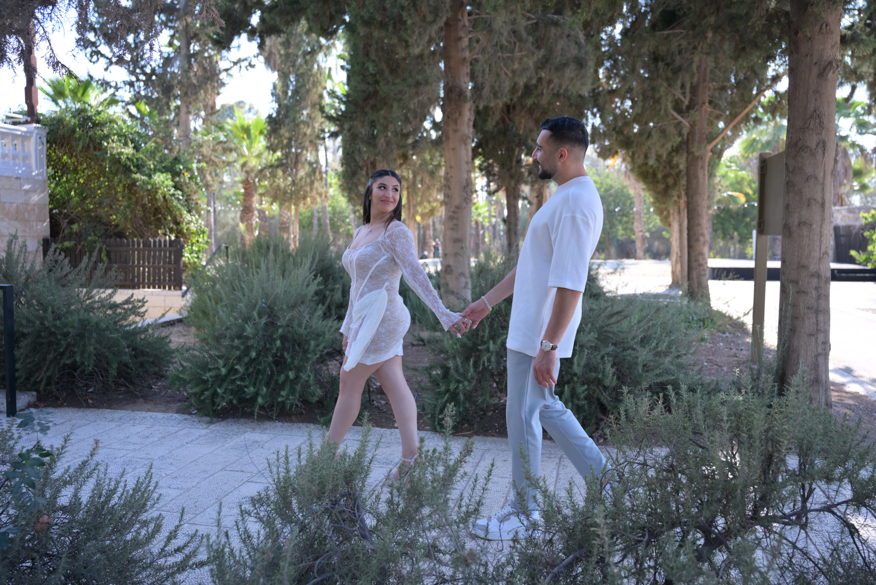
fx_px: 742
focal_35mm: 30
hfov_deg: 61.1
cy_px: 292
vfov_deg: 43.0
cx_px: 438
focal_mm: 30.5
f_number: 3.5
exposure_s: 1/320
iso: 160
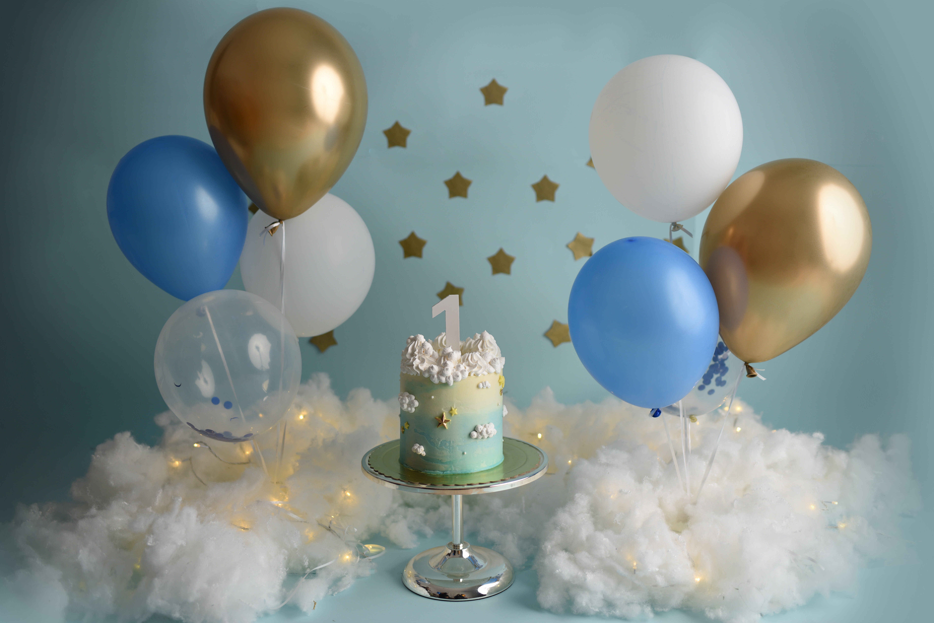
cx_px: 467
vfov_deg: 37.9
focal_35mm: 35
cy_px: 312
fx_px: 908
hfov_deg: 54.4
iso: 64
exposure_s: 1/125
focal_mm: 35
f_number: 2.2
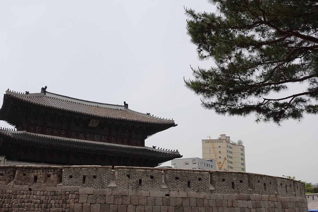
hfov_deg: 47.4
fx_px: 362
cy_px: 106
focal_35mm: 41
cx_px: 159
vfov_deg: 32.6
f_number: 4
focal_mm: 15.67
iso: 125
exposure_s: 1/200
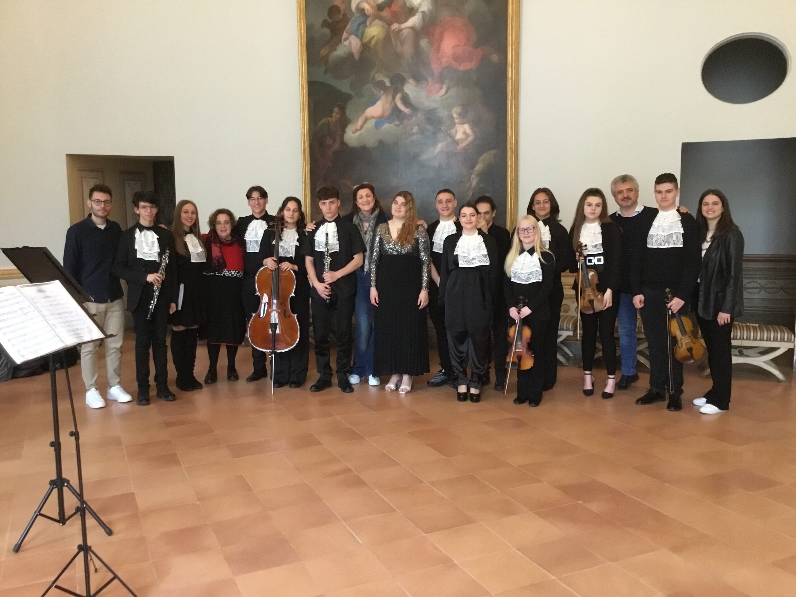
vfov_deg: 45.4
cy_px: 298
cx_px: 398
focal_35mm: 31
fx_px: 713
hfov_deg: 58.4
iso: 250
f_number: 2.4
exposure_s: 1/25
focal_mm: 3.3
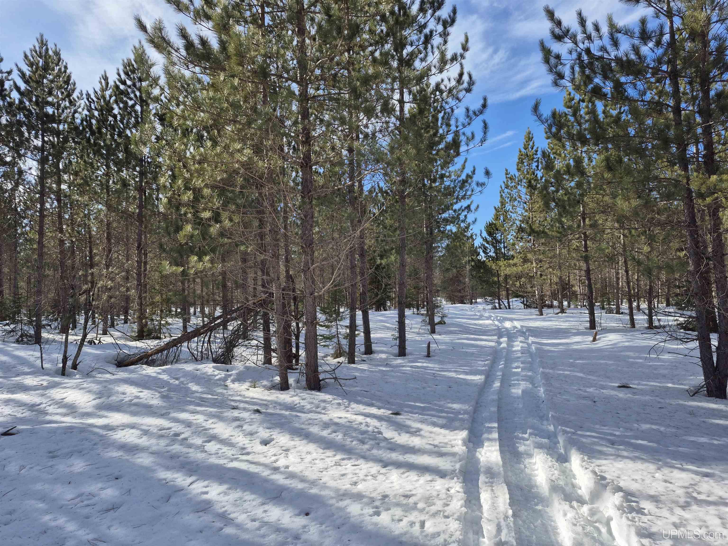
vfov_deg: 58.9
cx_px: 364
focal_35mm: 23
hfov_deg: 73.9
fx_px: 484
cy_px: 273
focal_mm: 5.4
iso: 25
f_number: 1.8
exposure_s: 1/1584
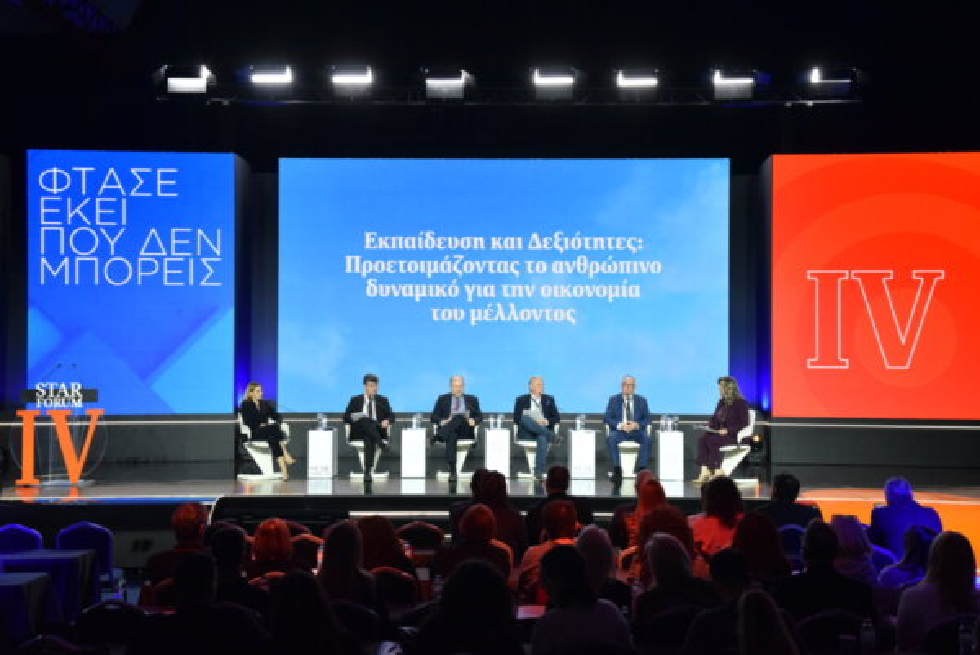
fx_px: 1308
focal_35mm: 48
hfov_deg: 41.1
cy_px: 328
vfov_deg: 28.1
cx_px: 490
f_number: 7.1
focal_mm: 48
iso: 4000
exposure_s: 1/200
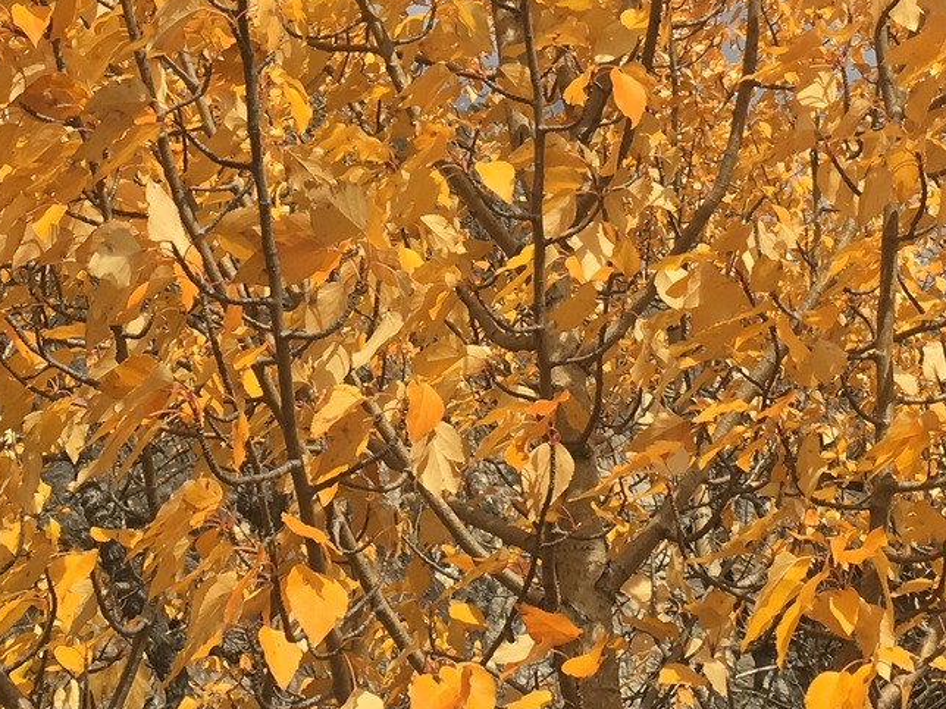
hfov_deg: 21.8
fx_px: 2460
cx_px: 488
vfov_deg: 16.0
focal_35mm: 90
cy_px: -66
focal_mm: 4.15
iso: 25
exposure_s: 1/1972
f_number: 2.2
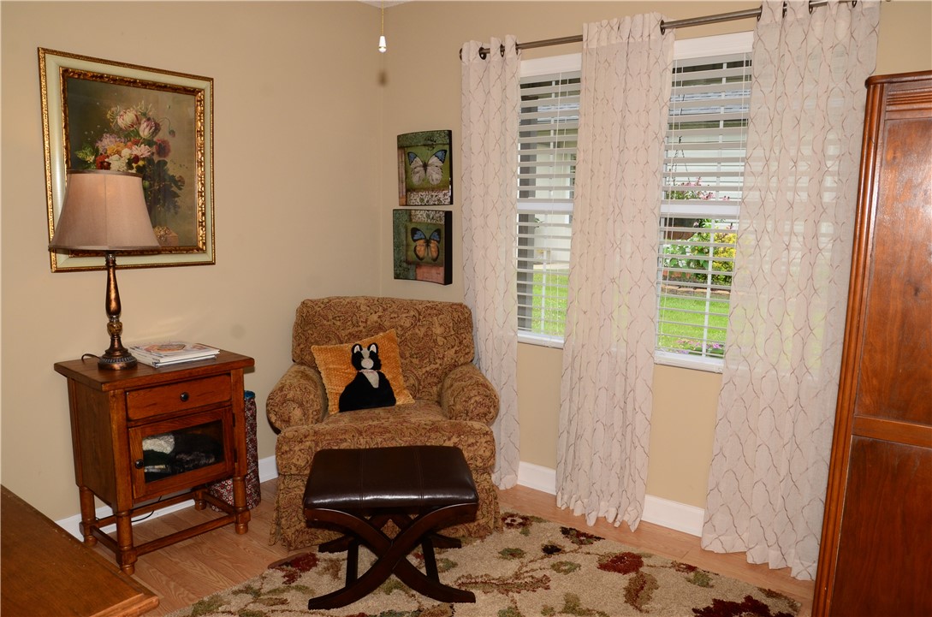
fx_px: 659
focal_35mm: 26
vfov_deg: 50.2
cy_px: 308
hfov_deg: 70.6
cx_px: 466
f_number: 7.1
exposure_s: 1/250
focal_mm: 17
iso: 500
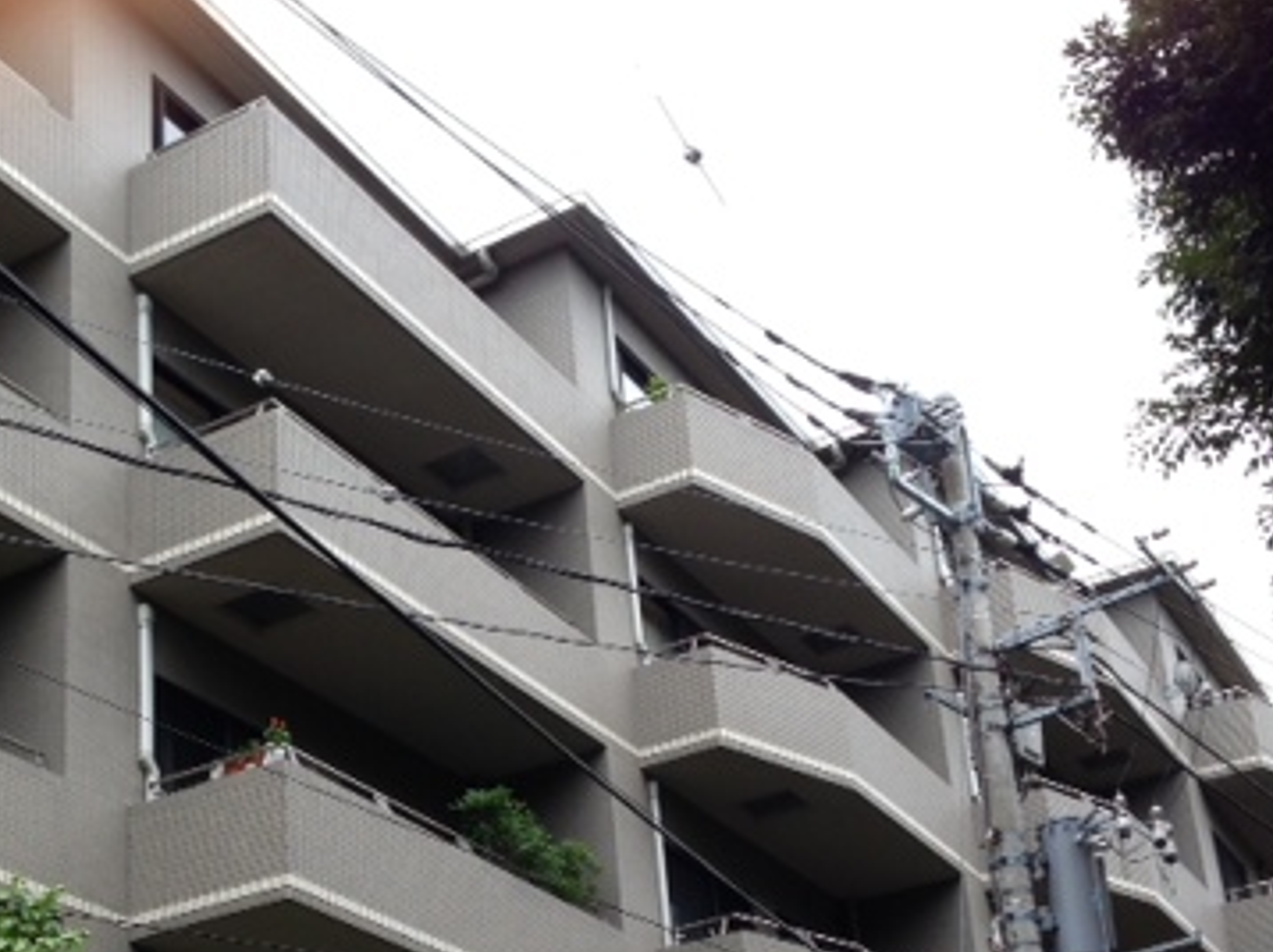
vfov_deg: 24.2
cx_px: 469
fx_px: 2168
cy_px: 831
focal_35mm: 59
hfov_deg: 32.6
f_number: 2.4
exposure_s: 1/285
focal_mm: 4.13
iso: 64
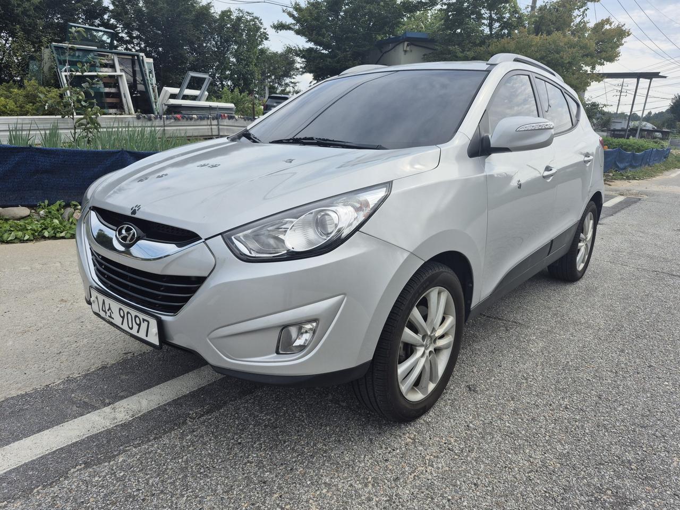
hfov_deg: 73.9
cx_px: 340
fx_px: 452
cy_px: 255
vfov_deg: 58.9
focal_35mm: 23
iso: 25
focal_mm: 5.4
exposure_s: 1/1716
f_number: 1.8
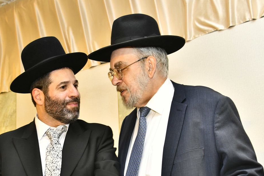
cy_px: 109
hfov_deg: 30.5
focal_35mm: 66
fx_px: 484
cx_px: 110
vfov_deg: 20.6
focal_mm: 44
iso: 1250
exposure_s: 1/125
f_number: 5.6
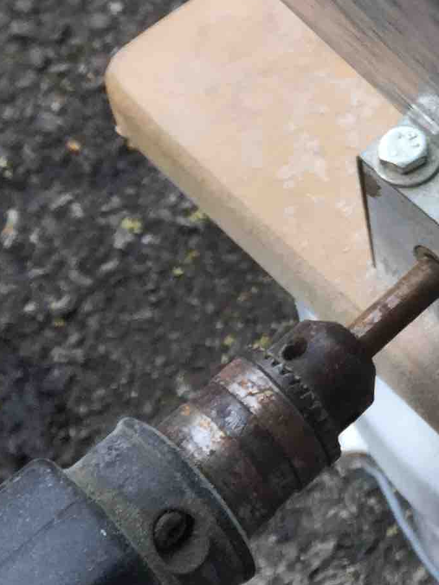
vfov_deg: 17.6
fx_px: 1775
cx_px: 746
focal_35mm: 105
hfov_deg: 13.0
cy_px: -166
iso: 32
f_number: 2.2
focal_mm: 4.15
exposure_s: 1/60
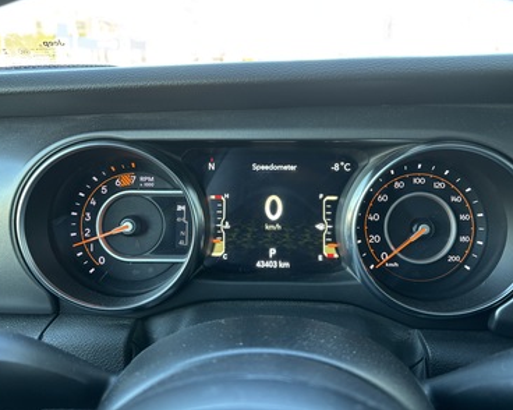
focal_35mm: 29
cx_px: 272
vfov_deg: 49.9
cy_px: 192
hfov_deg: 60.4
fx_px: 440
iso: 125
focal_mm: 5.96
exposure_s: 1/100
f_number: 1.6
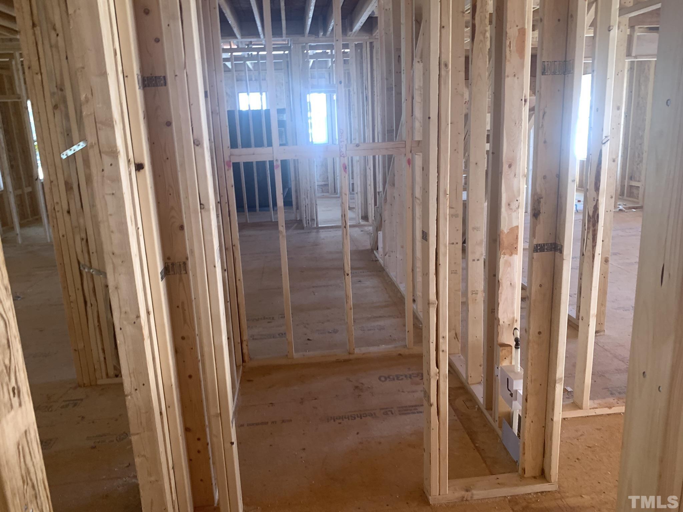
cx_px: 342
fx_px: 513
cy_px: 256
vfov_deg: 53.1
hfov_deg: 67.3
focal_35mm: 26
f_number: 1.8
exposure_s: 1/62
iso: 100
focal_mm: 4.25
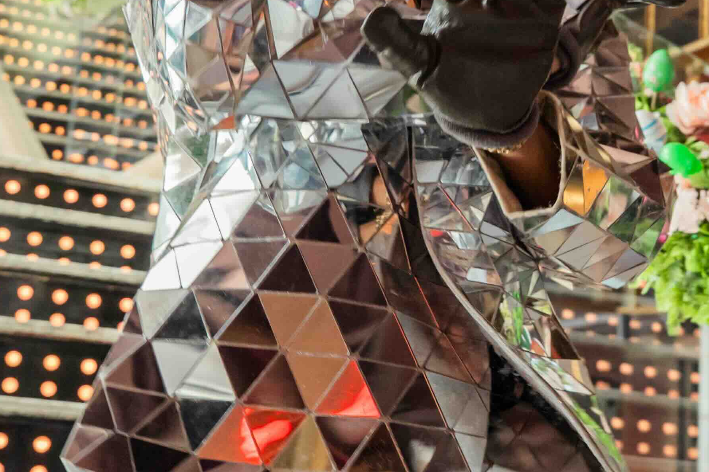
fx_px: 1595
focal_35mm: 81
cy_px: 97
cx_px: 497
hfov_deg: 24.9
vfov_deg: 16.7
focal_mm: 24
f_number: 4
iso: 1600
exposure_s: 1/160
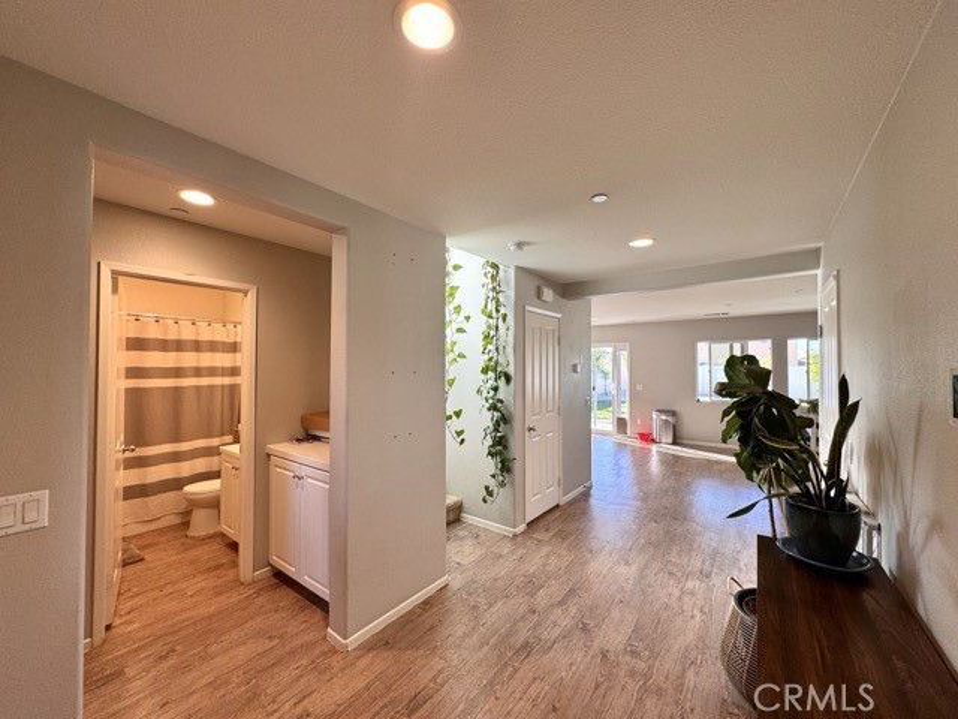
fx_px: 387
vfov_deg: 85.7
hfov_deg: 102.1
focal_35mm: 14
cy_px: 360
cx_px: 479
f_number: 2.2
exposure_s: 1/120
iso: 80
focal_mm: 2.22
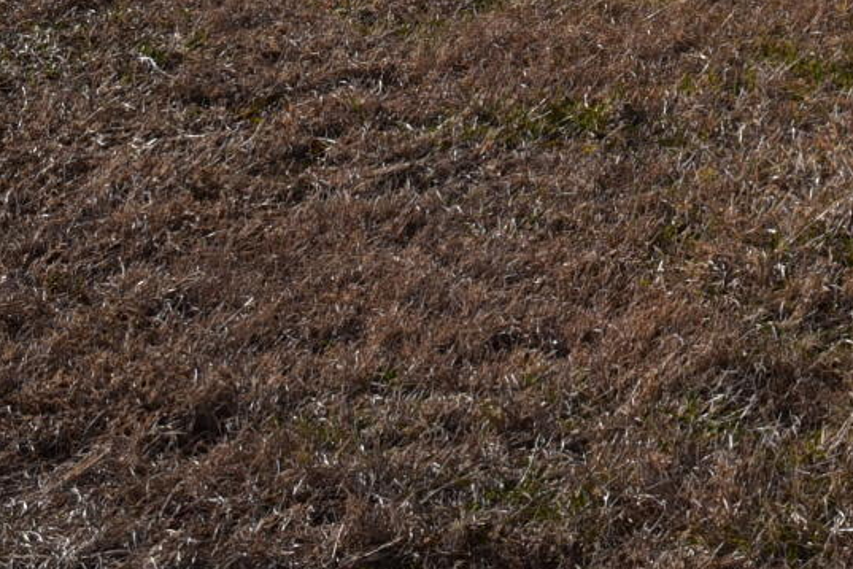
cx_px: 1820
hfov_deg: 9.9
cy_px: -777
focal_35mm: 190
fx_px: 4502
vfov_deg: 6.9
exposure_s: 1/500
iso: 220
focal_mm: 34
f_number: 11
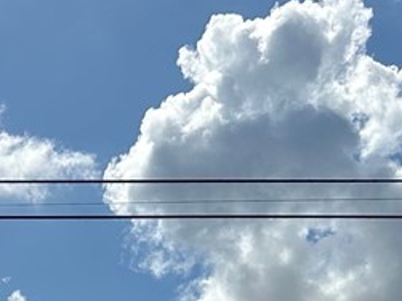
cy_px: 546
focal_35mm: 98
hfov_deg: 18.9
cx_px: -91
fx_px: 1138
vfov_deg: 13.5
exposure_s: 1/15625
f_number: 1.78
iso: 80
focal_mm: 6.86
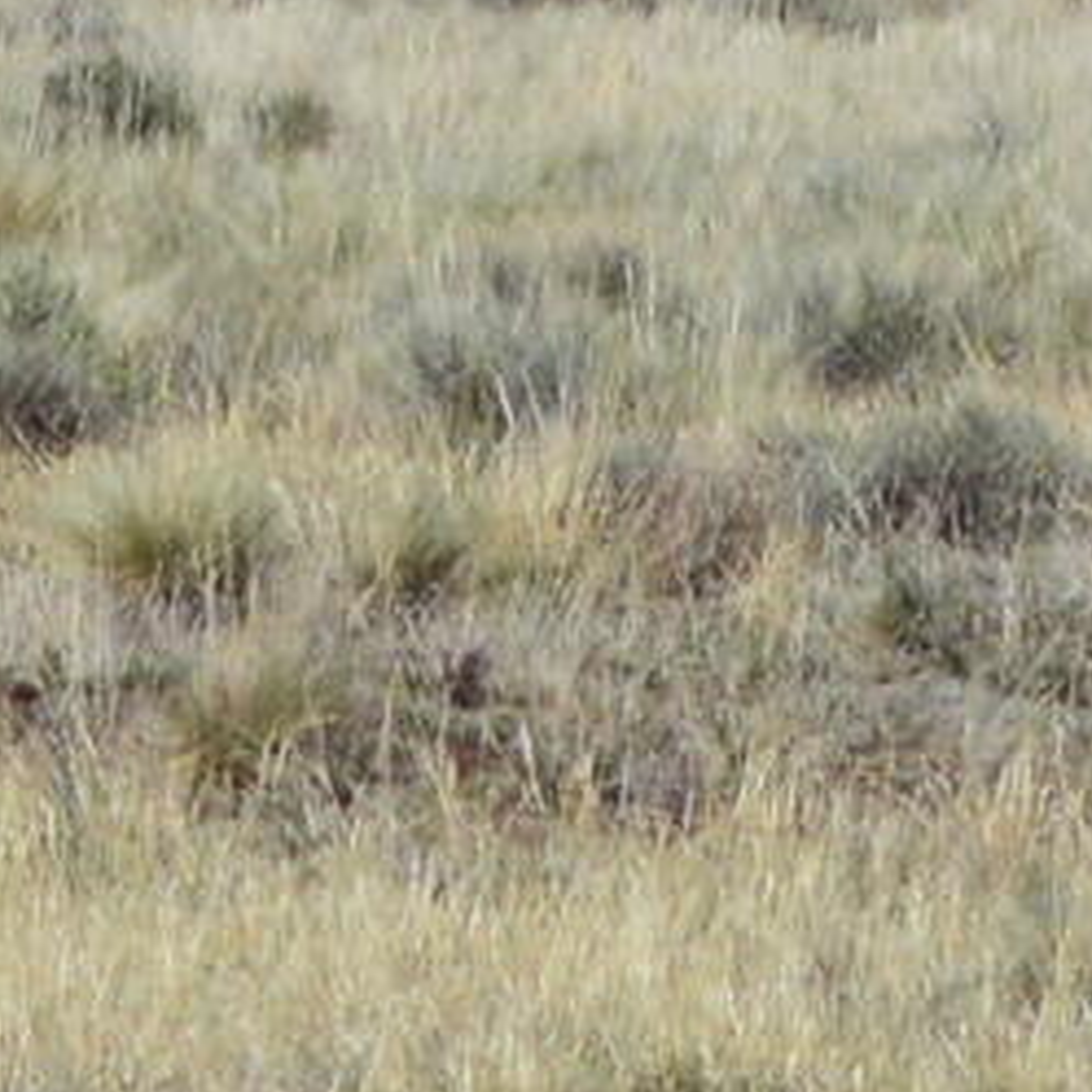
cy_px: -1574
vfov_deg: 2.1
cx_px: -3403
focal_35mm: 844
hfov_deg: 2.0
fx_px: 30127
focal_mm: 55
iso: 250
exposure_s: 1/500
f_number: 11
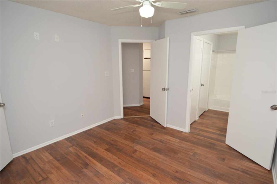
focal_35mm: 18
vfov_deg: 67.2
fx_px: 138
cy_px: 92
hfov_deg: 90.1
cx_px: 138
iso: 450
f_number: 4
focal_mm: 12
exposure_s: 1/60
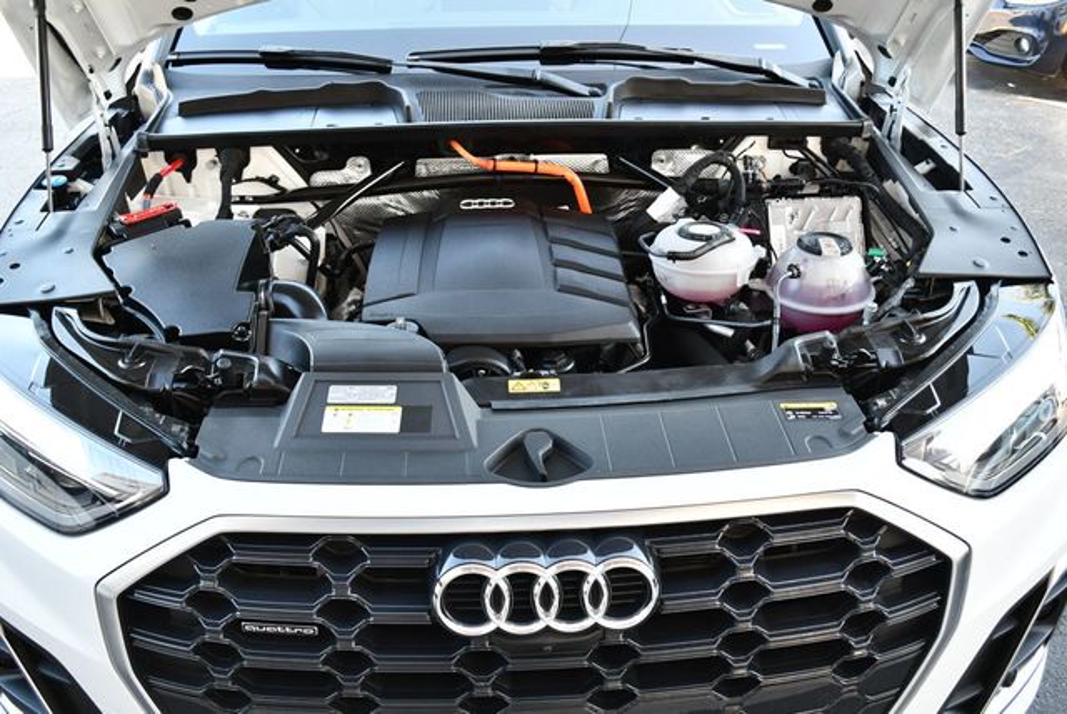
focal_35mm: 36
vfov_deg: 36.9
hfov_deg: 53.1
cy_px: 357
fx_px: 1068
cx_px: 534
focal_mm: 18
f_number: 3.5
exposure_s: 1/250
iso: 720
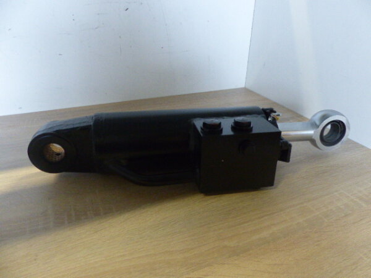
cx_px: 186
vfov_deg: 53.1
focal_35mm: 26
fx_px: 279
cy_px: 139
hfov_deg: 67.3
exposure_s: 1/30
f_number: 2.8
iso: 800
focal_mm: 4.5
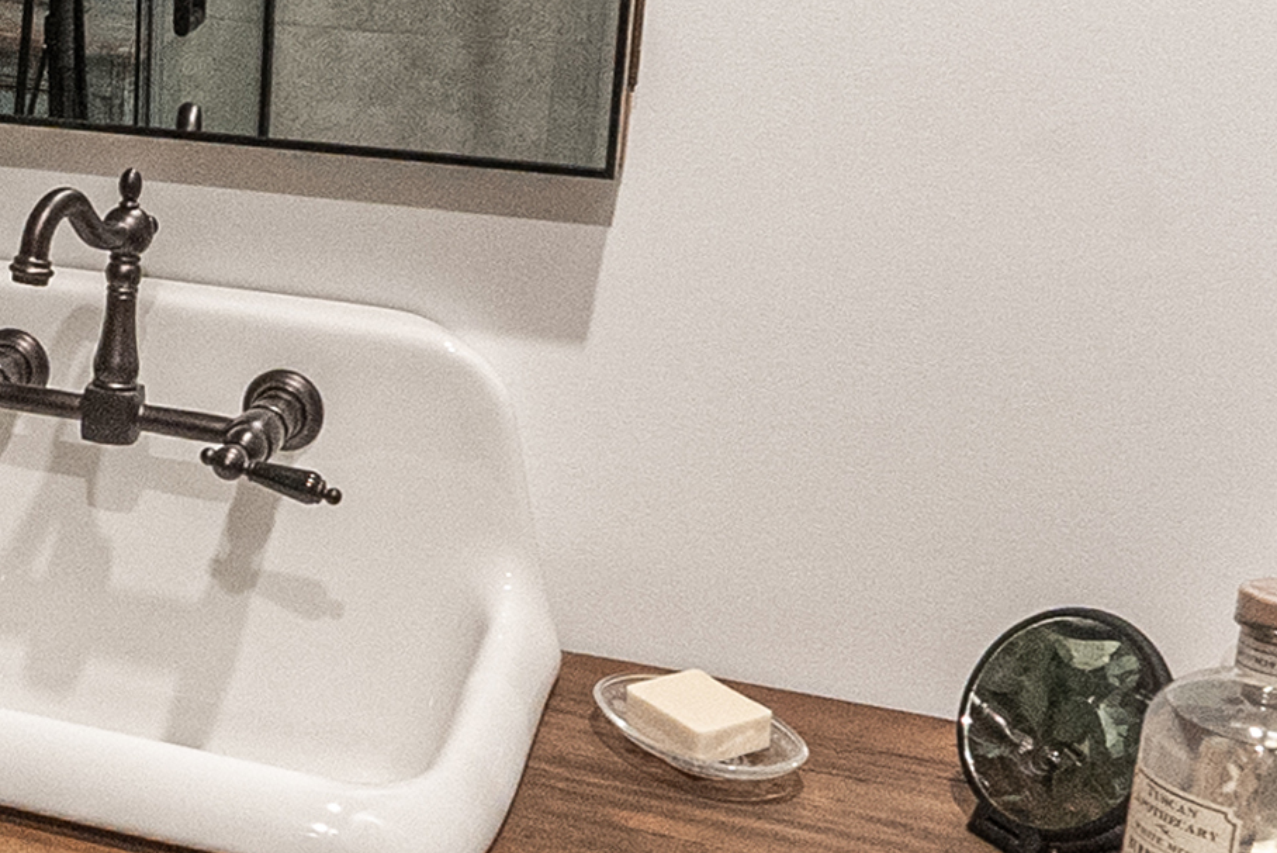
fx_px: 2306
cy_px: 442
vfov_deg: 20.9
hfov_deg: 26.5
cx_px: -353
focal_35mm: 65
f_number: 8
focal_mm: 10
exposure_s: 1/13
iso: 3200
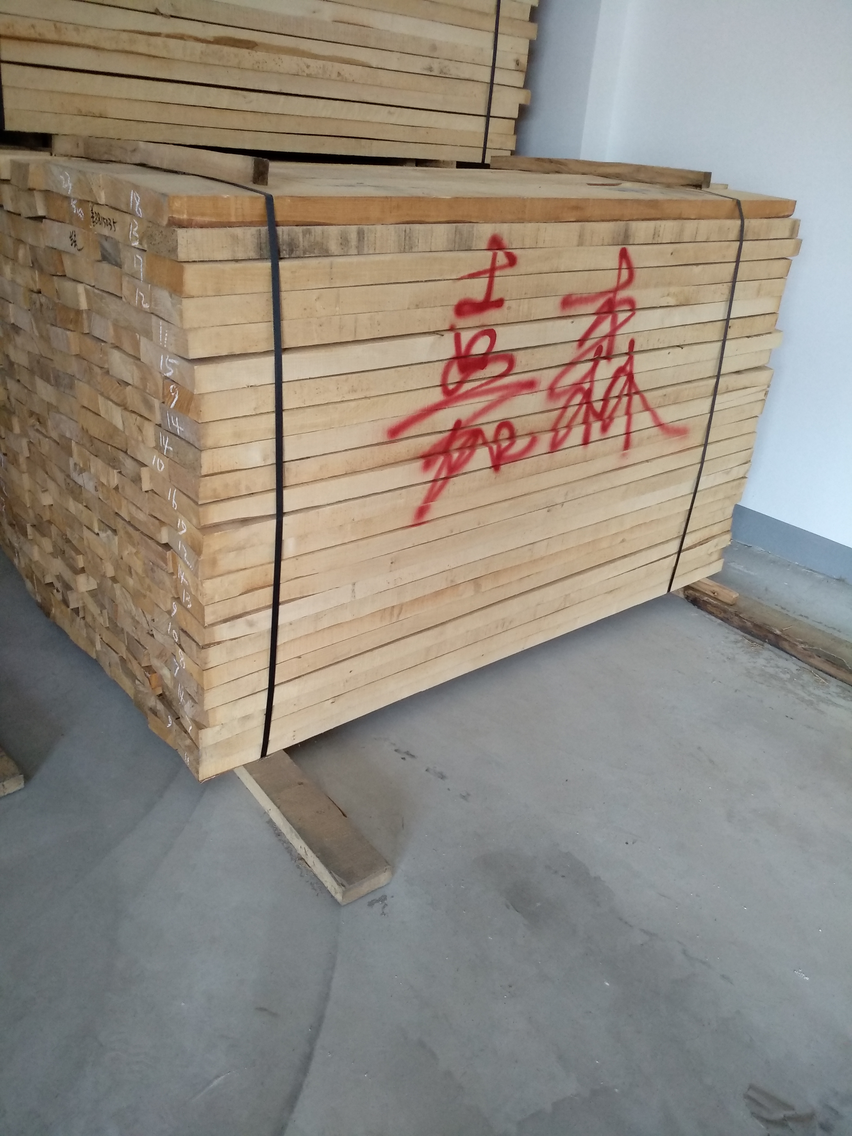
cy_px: 568
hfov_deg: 61.1
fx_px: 722
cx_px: 426
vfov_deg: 76.4
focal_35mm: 22
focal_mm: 3.81
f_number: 2.2
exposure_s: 1/33
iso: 640
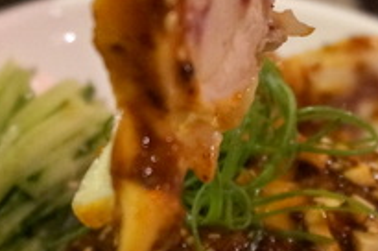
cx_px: 136
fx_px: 1033
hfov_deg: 20.7
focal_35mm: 99
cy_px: 125
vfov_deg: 13.8
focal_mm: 21
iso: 3200
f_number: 4
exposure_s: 1/60
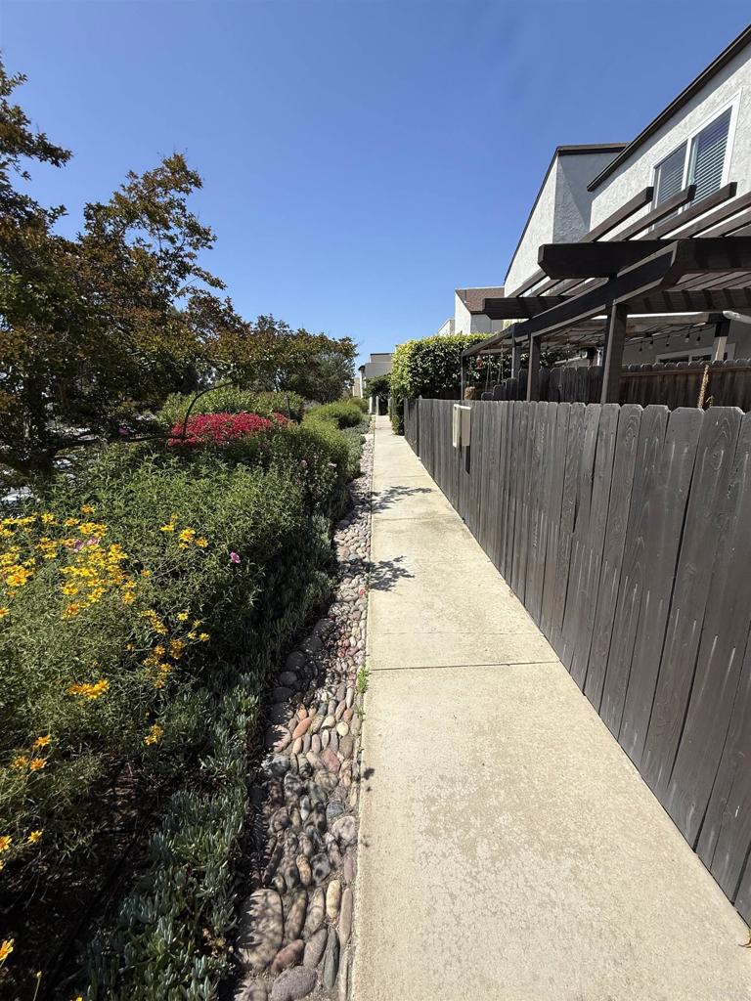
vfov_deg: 102.1
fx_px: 405
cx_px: 376
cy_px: 500
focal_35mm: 14
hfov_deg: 85.7
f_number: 2.2
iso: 50
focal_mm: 2.22
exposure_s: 1/2237
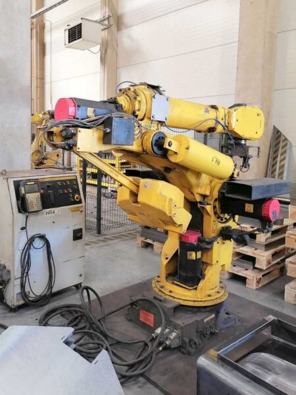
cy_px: 198
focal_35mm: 27
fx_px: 308
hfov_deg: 51.3
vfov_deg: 65.4
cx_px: 148
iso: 200
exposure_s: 1/60
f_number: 1.8
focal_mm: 5.3
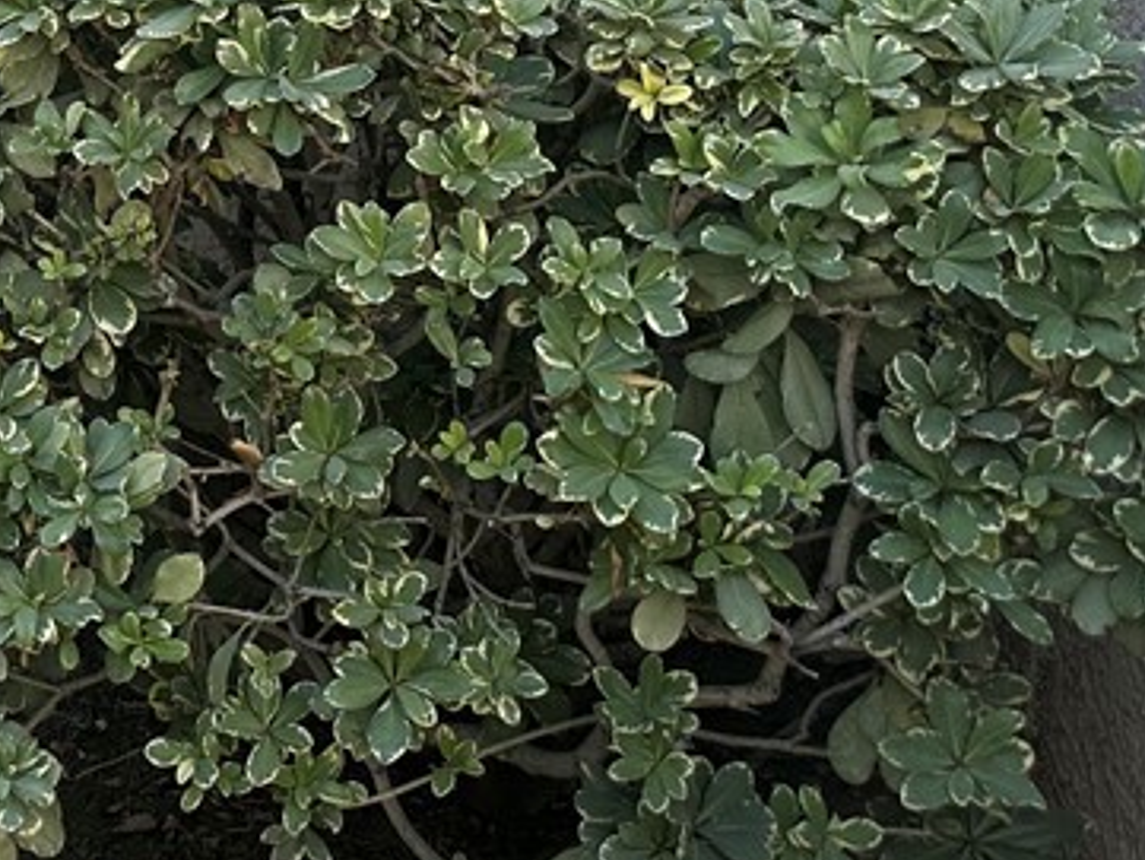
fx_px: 2250
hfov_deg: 25.3
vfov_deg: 19.9
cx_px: -270
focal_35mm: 68
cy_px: -257
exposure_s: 1/611
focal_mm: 6.86
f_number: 1.78
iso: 80
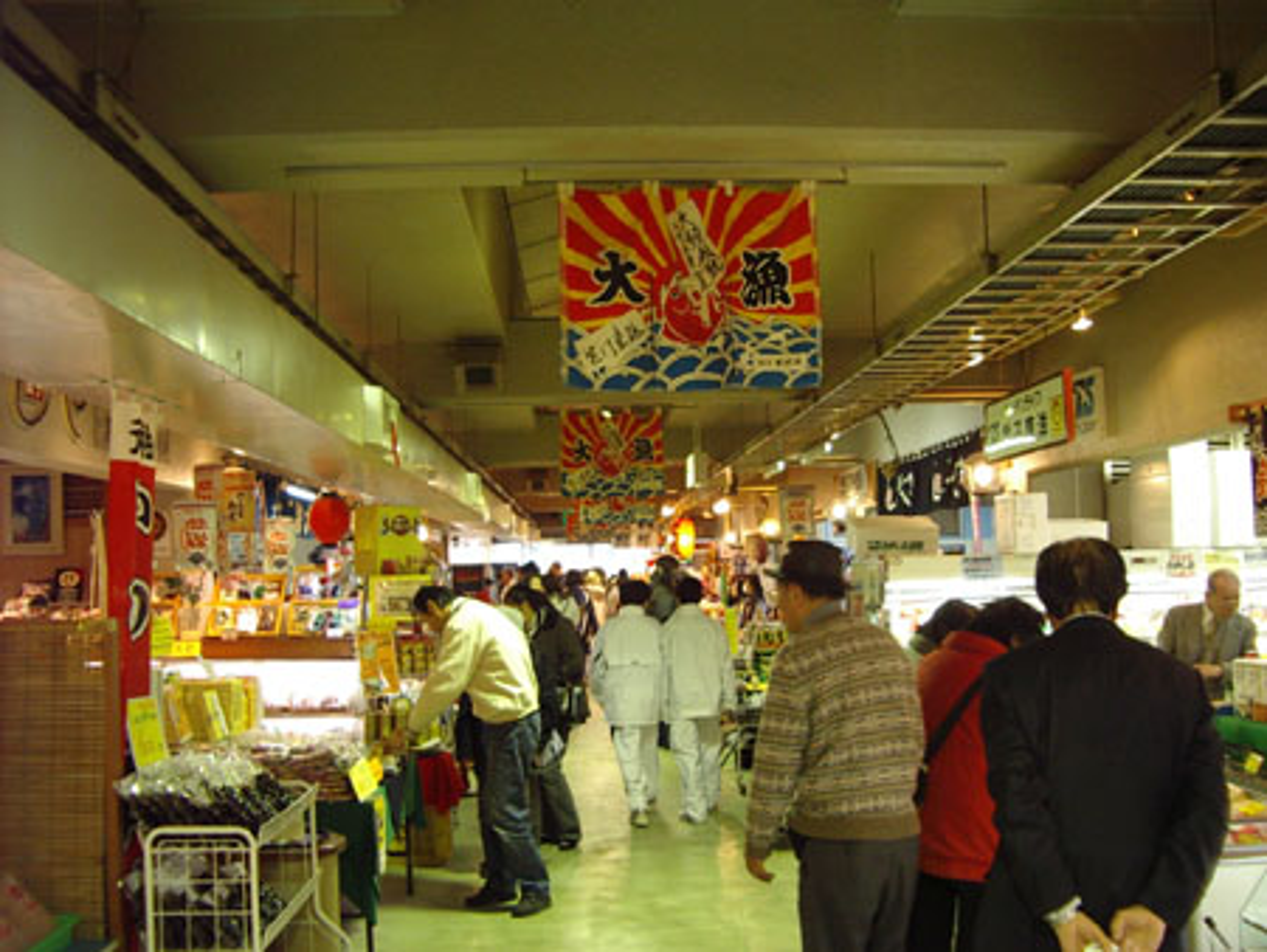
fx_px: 1392
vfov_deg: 37.8
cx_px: 634
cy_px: 476
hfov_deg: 49.0
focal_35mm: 38
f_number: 2.6
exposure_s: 1/25
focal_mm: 5.8
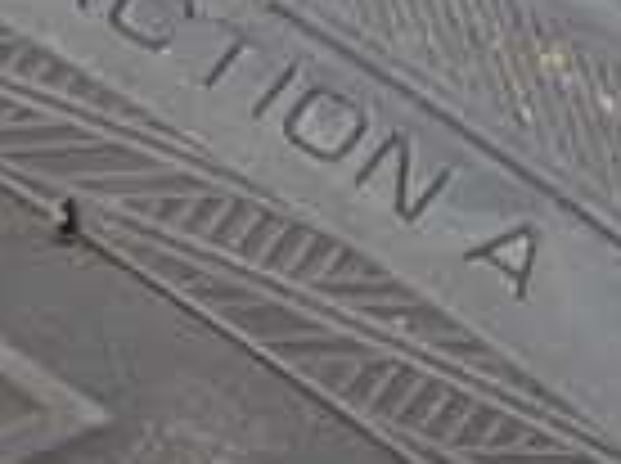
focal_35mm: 192
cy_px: 707
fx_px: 3438
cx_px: 266
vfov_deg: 7.6
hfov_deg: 10.3
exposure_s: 1/125
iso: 400
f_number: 2.9
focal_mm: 7.84
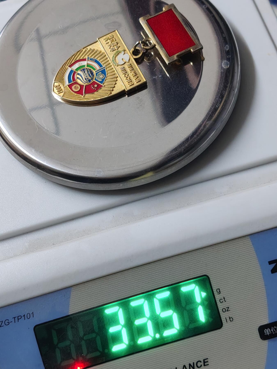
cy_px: 184
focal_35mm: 51
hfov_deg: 28.6
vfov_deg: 37.5
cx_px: 138
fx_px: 544
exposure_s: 1/50
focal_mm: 4.84
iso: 630
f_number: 1.88
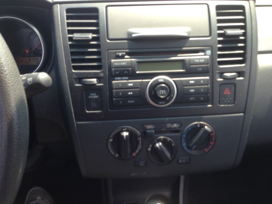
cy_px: 102
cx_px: 136
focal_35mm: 33
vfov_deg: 42.9
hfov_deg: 55.4
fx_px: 259
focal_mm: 4.12
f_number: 2.4
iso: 50
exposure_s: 1/126
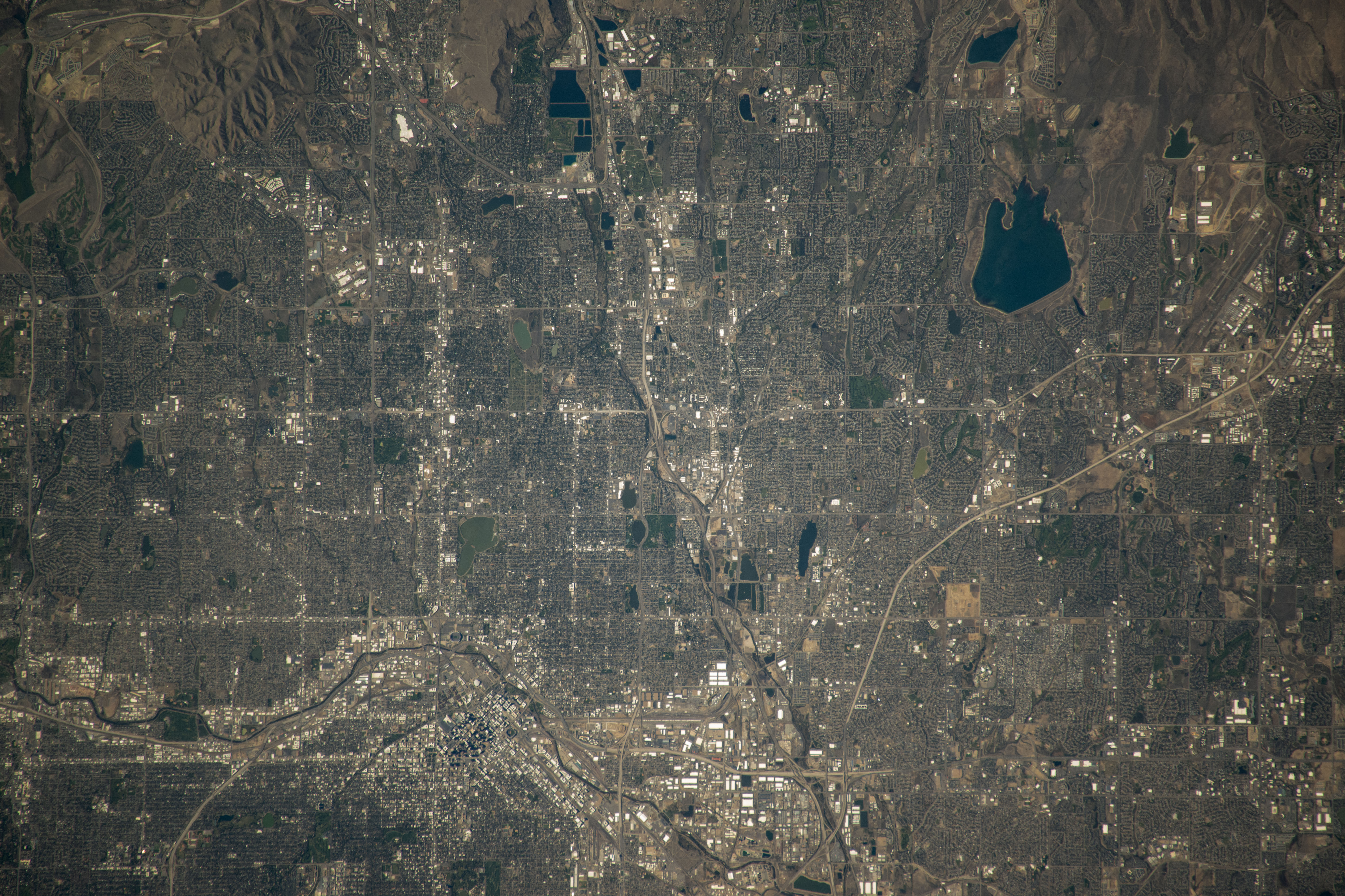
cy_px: 448
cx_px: 672
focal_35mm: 500
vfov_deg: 2.7
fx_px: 18679
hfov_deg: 4.1
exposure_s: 1/640
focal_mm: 500
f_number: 6.3
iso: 500
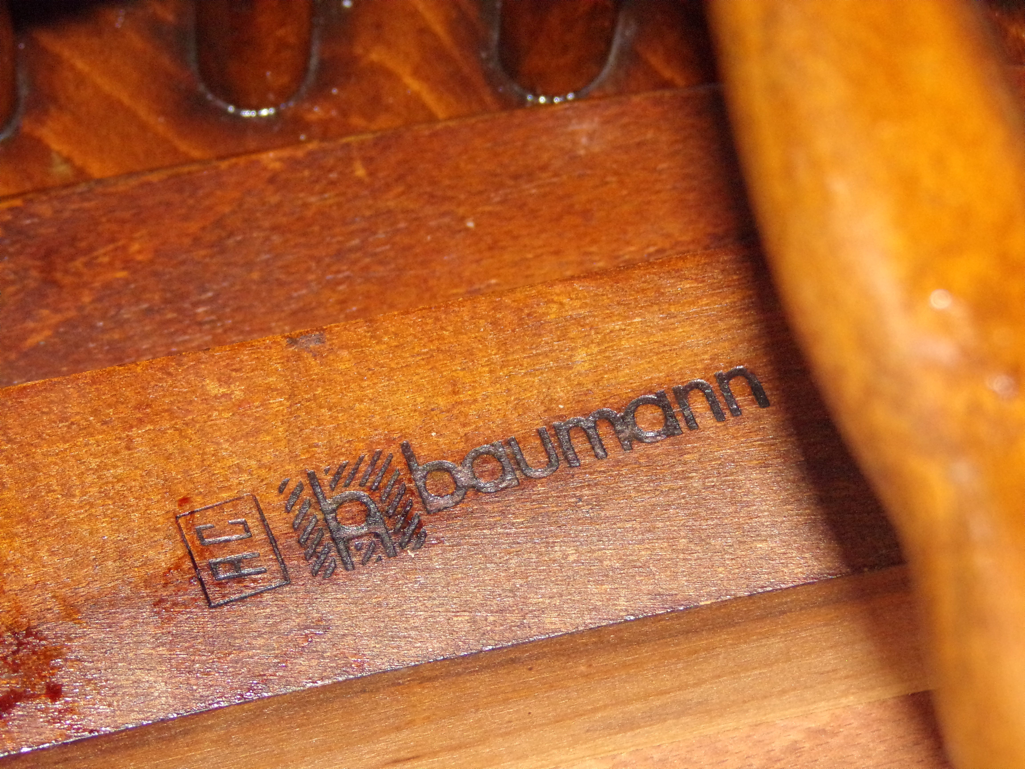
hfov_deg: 11.3
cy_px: 384
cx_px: 512
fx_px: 5182
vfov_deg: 8.5
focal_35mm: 175
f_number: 4.7
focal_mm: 31.3
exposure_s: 1/100
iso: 640
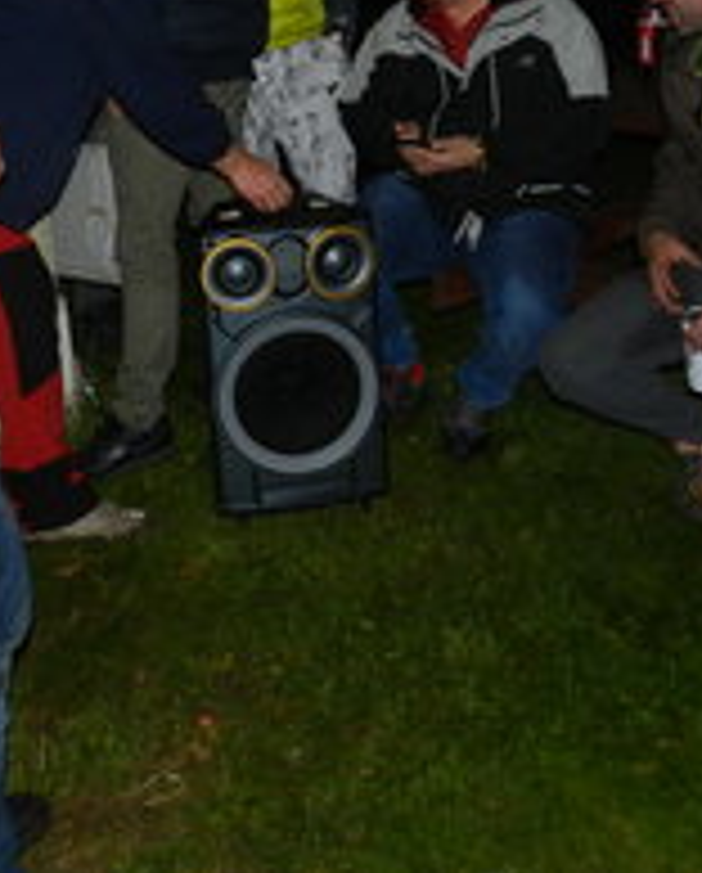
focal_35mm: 52
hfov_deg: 29.1
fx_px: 1346
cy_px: 117
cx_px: 256
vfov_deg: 34.3
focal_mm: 4
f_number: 3.4
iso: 200
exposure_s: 1/30
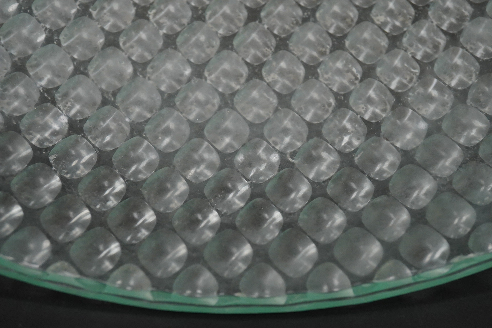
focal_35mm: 45
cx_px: 246
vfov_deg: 29.9
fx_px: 615
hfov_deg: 43.6
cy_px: 164
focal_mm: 30
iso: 2500
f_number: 5.6
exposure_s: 1/200
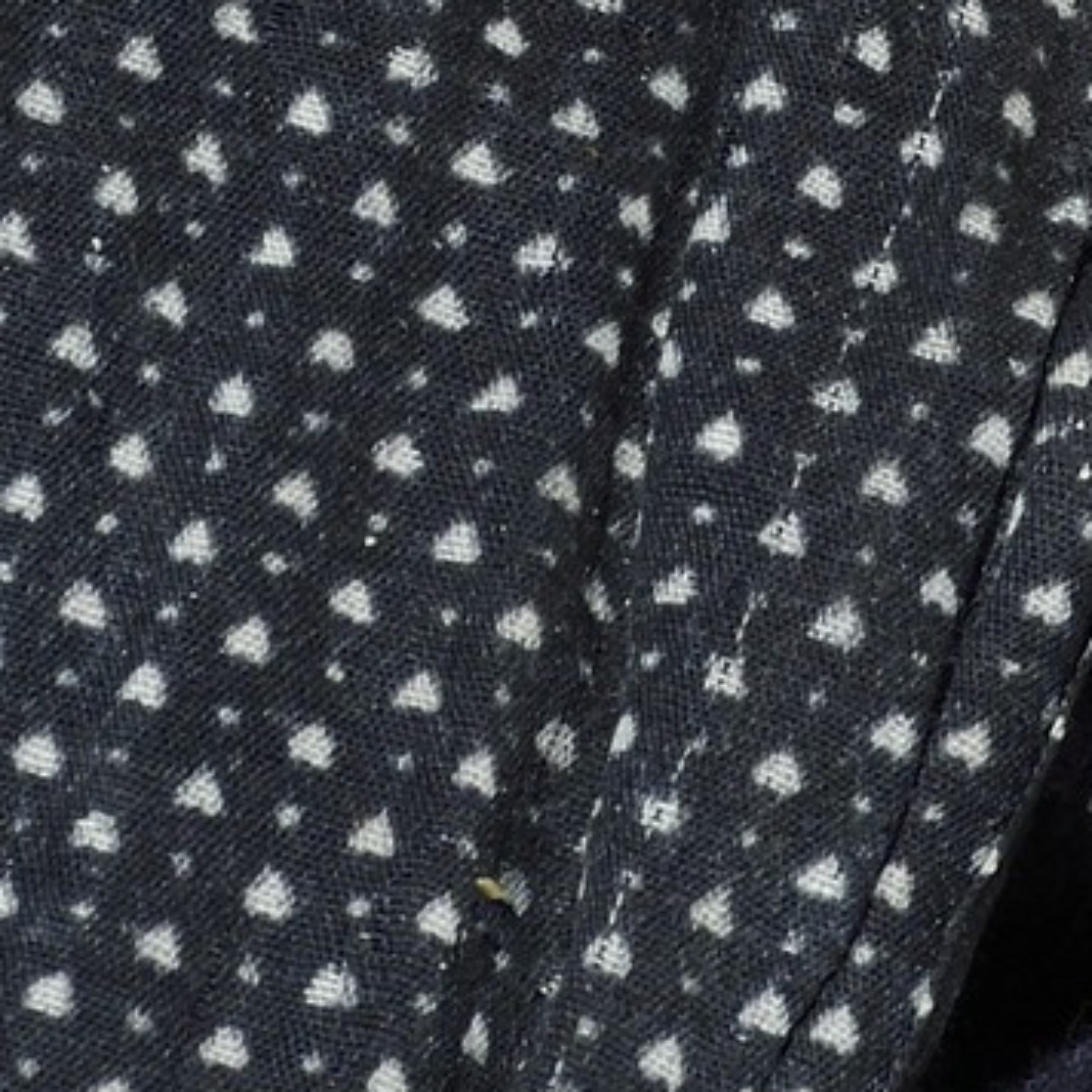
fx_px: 40901
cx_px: 2009
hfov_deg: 1.5
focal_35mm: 1146
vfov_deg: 1.5
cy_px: -2064
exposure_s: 1/200
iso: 200
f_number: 16
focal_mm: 200
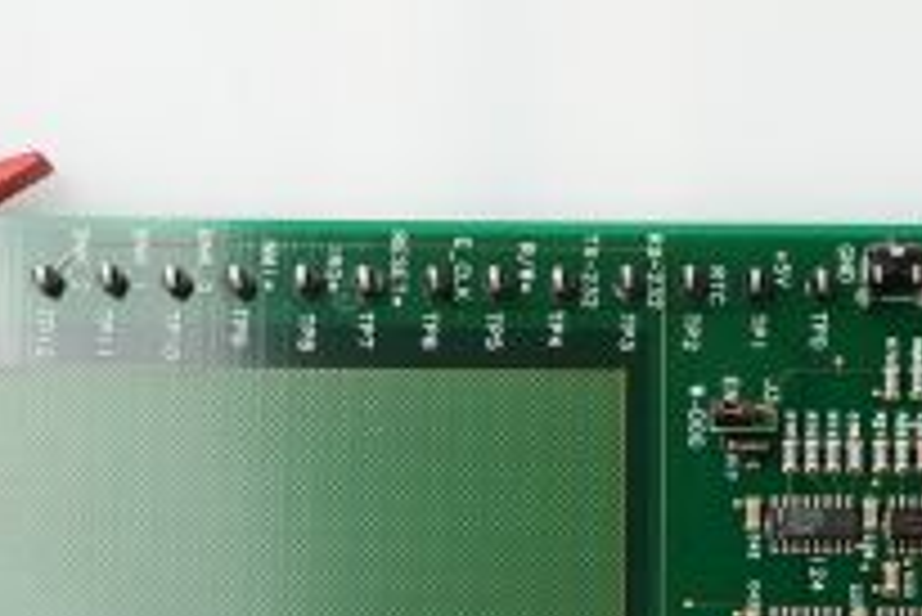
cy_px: 857
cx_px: 760
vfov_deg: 8.9
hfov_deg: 13.4
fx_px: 3896
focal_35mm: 152
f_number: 7.1
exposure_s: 1/125
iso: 800
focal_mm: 52
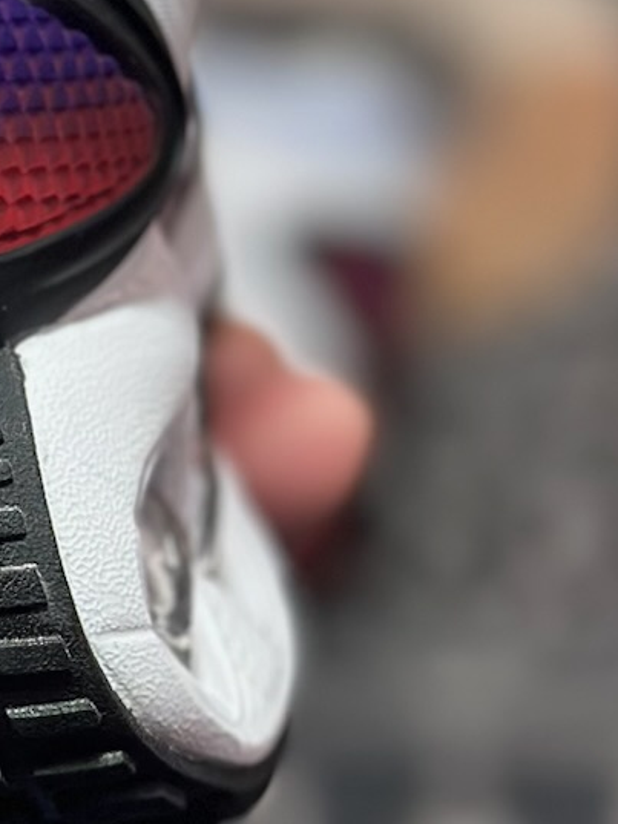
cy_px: 38
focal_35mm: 183
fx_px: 4354
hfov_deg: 8.0
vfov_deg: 10.7
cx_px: -221
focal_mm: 6.86
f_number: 1.78
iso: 80
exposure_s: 1/549
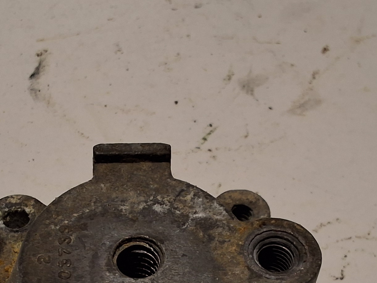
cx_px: 158
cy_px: 299
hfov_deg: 26.0
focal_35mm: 75
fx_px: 817
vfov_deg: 19.0
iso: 64
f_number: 1.9
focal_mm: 2.91
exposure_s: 1/40
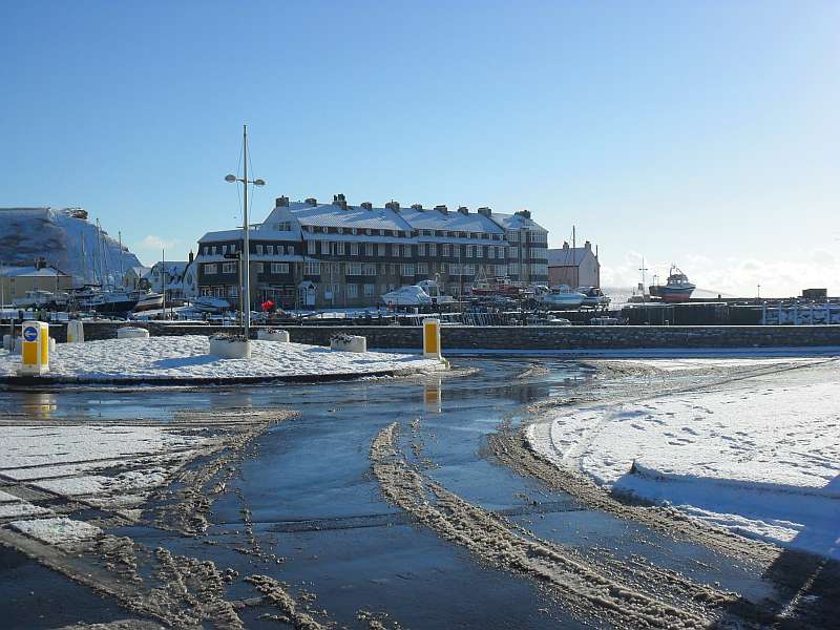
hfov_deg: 42.9
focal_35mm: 44
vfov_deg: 32.9
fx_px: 1068
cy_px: 315
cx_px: 420
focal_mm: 7.8
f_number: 11.3
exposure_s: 1/250
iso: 100
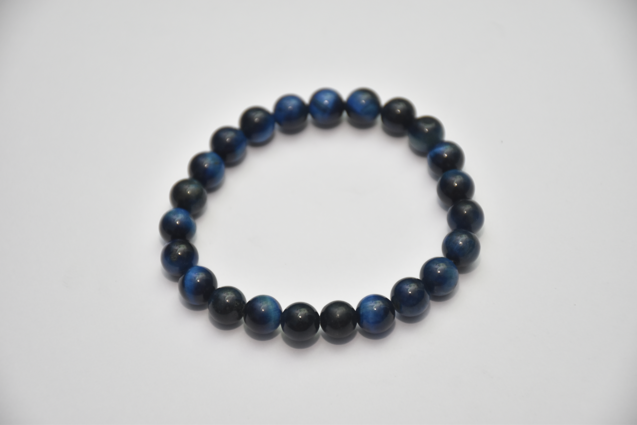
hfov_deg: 13.0
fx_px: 2787
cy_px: 212
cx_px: 318
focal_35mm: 158
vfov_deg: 8.7
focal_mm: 105
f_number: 5.6
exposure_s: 1/125
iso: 800
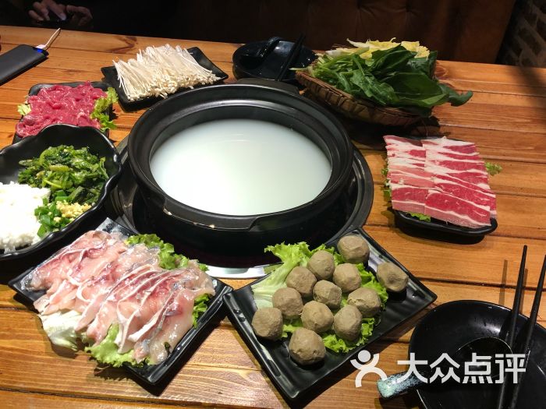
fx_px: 442
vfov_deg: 49.7
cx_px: 273
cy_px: 204
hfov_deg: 63.4
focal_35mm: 28
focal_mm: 4
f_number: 1.8
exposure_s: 1/17
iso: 40
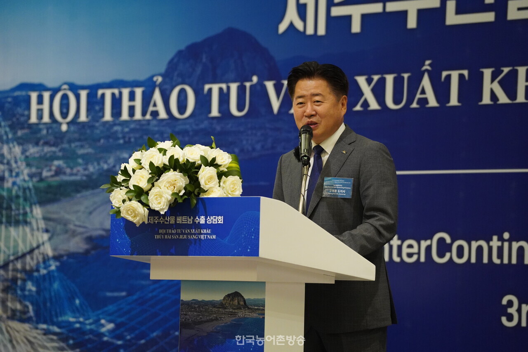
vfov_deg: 7.9
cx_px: 264
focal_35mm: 174
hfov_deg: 11.8
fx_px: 2551
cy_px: 176
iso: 6400
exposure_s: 1/100
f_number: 4
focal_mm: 174
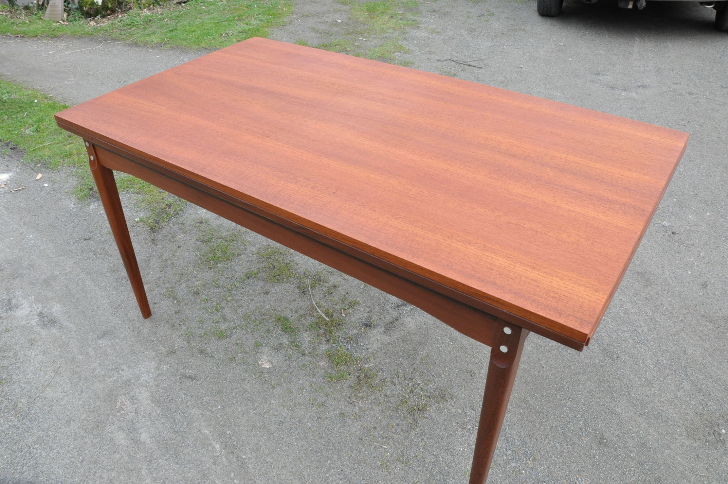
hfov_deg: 67.4
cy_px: 242
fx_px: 545
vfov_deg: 47.8
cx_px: 364
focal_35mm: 27
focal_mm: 18
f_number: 11
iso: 800
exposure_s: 1/125
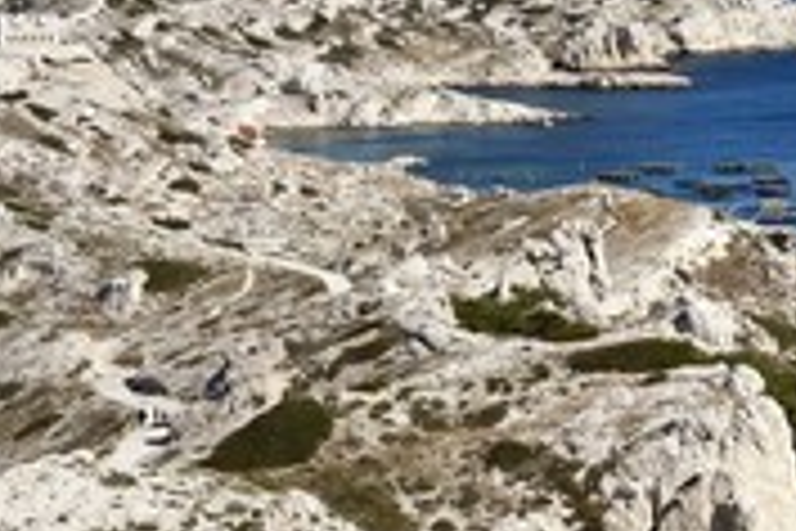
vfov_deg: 12.0
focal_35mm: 114
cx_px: 863
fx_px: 2520
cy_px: 189
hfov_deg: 17.4
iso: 200
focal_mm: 48
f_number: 14
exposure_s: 1/250
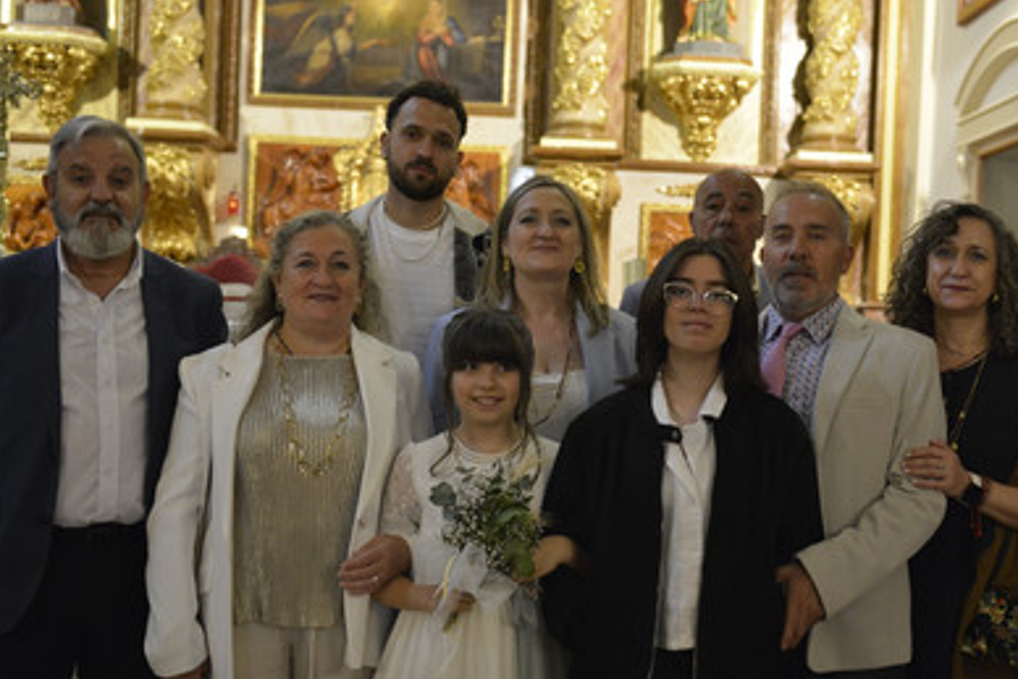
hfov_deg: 40.2
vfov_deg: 27.5
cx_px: 596
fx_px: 1386
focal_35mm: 49
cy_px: 370
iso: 2500
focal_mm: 38
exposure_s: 1/200
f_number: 3.2
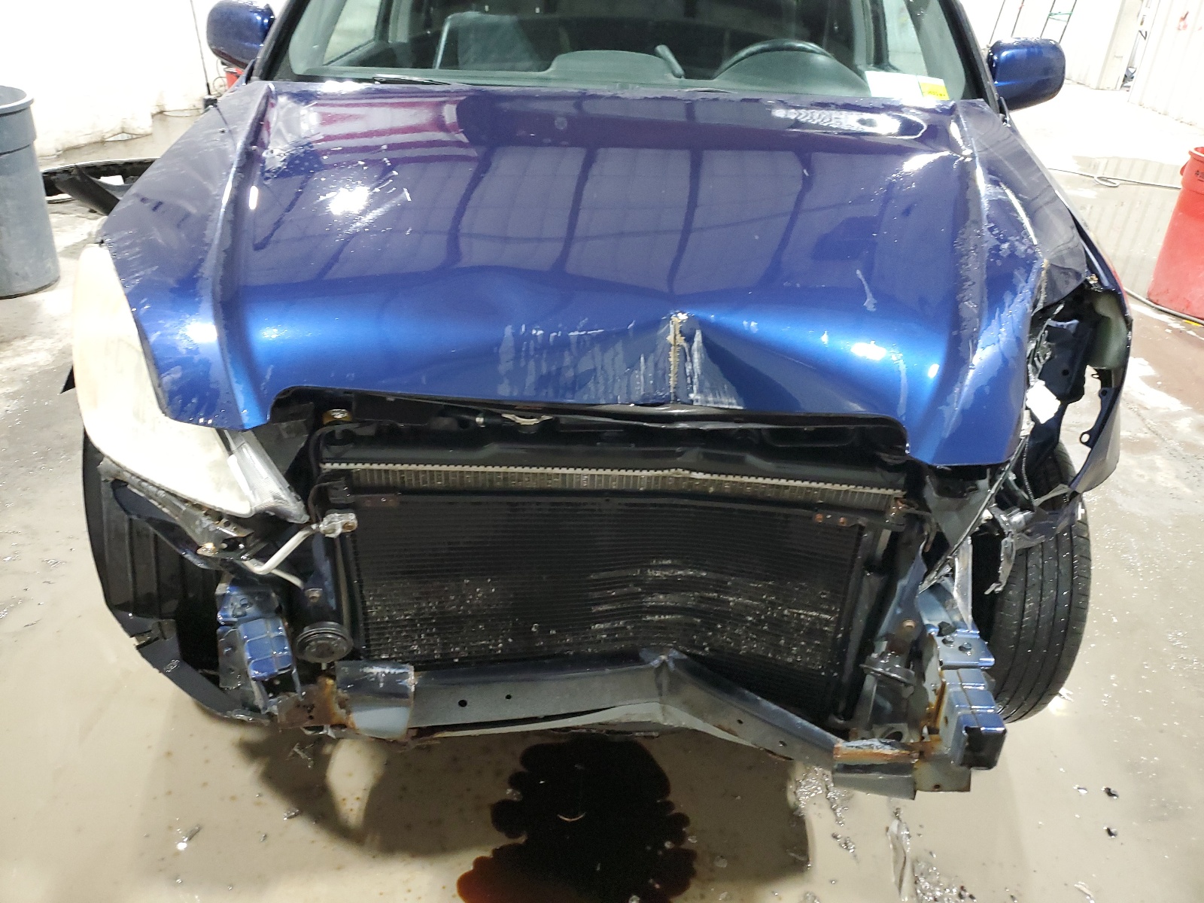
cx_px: 602
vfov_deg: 53.1
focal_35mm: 26
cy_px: 452
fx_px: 904
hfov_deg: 67.3
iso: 303
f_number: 1.5
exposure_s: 1/30
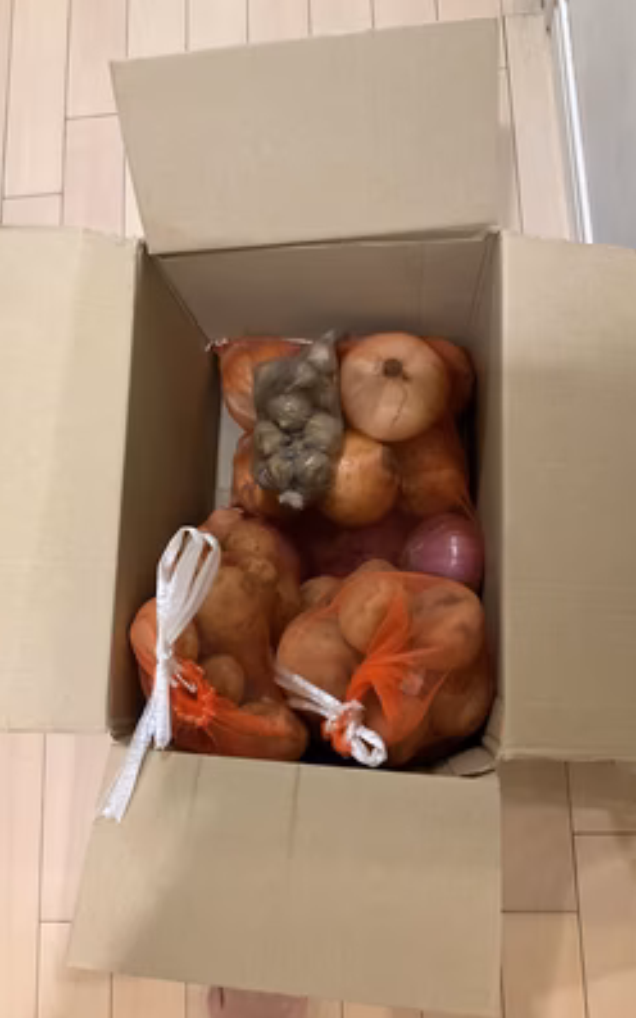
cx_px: 295
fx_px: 860
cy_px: 510
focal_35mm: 31
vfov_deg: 61.2
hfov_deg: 40.6
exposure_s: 1/50
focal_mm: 3
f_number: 1.8
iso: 250
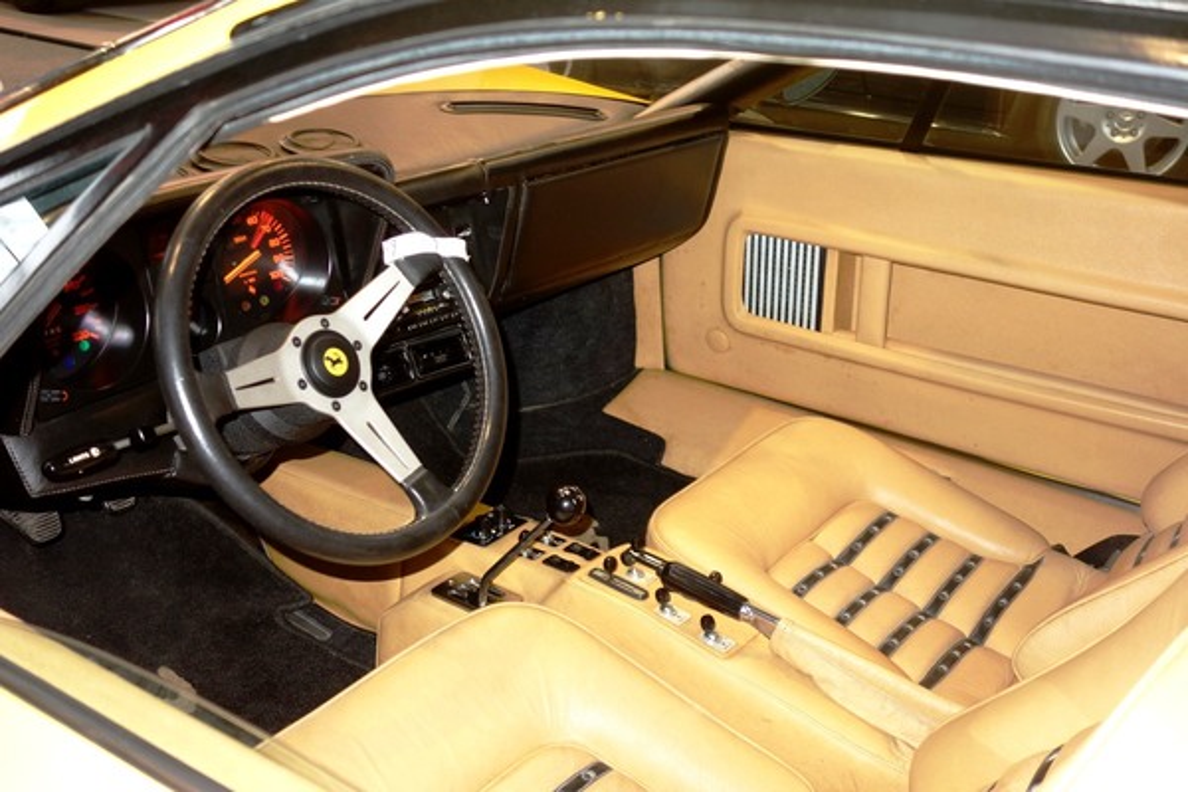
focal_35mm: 39
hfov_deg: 49.6
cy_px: 396
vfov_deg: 34.2
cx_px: 594
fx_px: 1287
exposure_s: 1/30
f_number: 2.8
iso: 250
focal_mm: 14.4
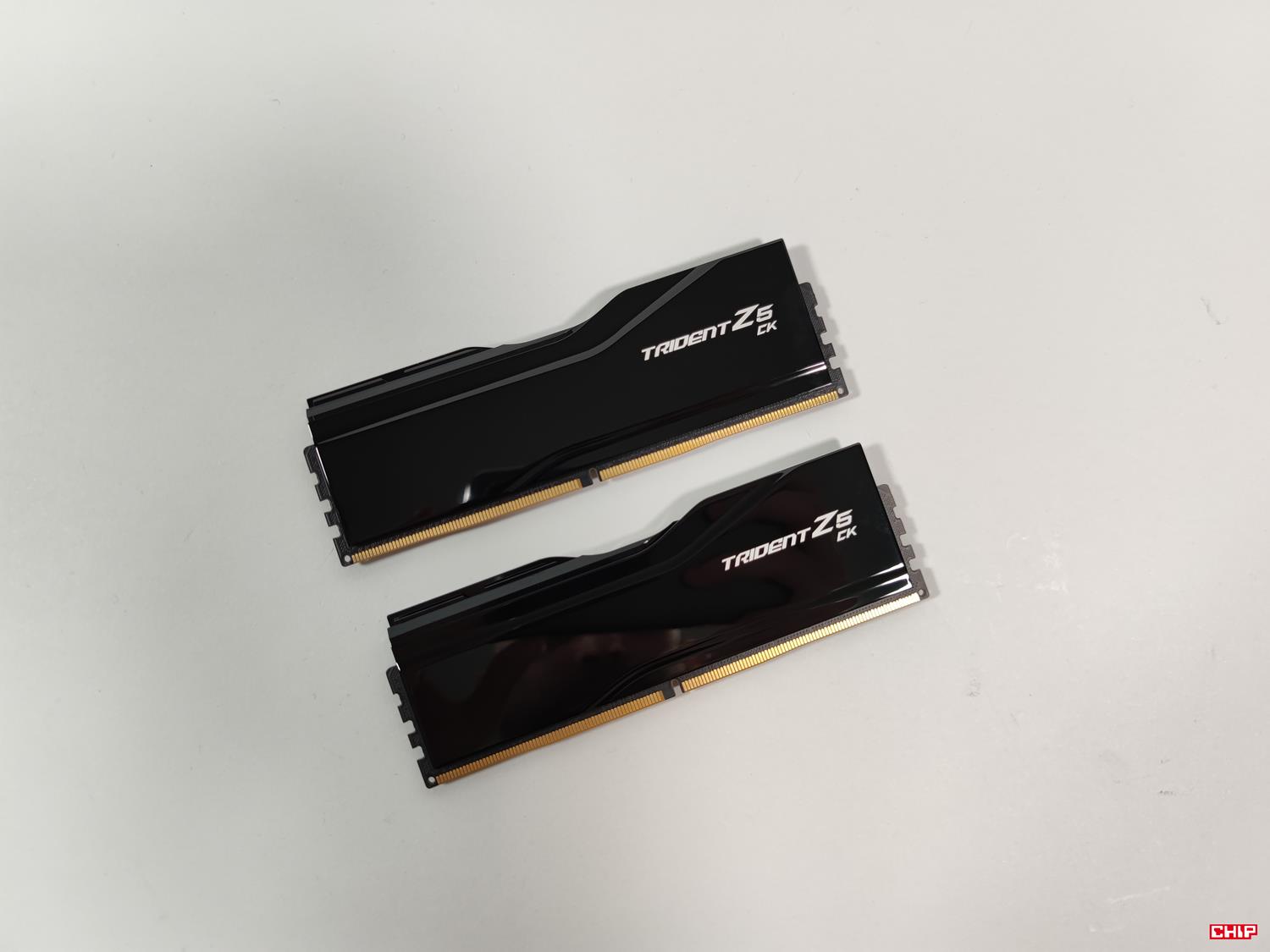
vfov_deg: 54.9
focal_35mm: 25
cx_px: 635
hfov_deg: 69.4
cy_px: 476
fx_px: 917
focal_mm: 6.78
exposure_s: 1/100
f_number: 1.85
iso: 80
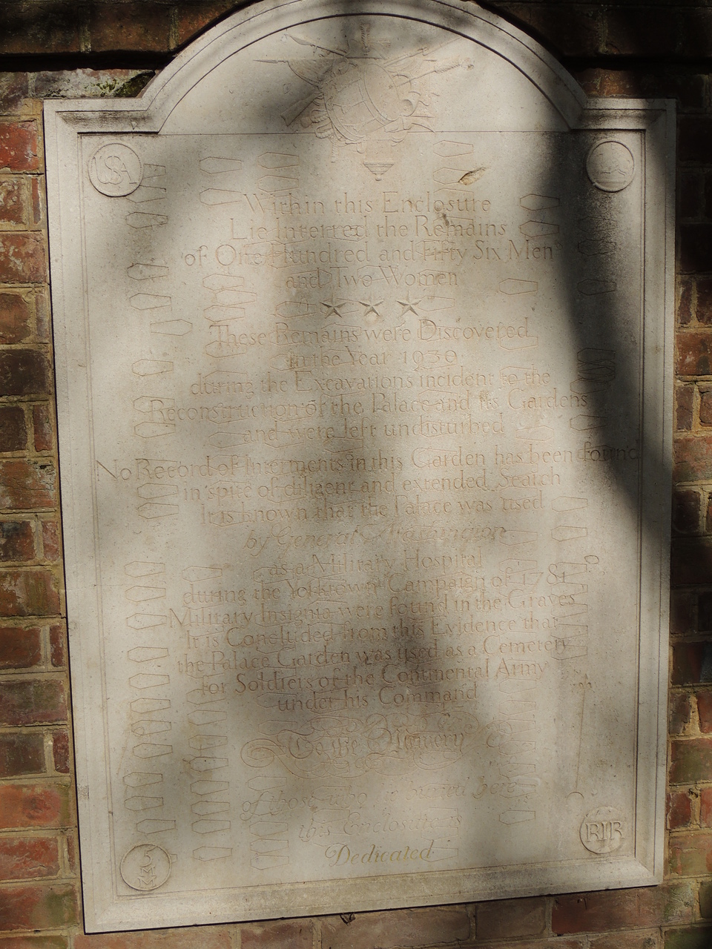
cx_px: 356
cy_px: 474
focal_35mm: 50
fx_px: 1371
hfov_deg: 29.1
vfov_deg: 38.2
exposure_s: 1/1250
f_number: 4.5
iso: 100
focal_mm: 8.9
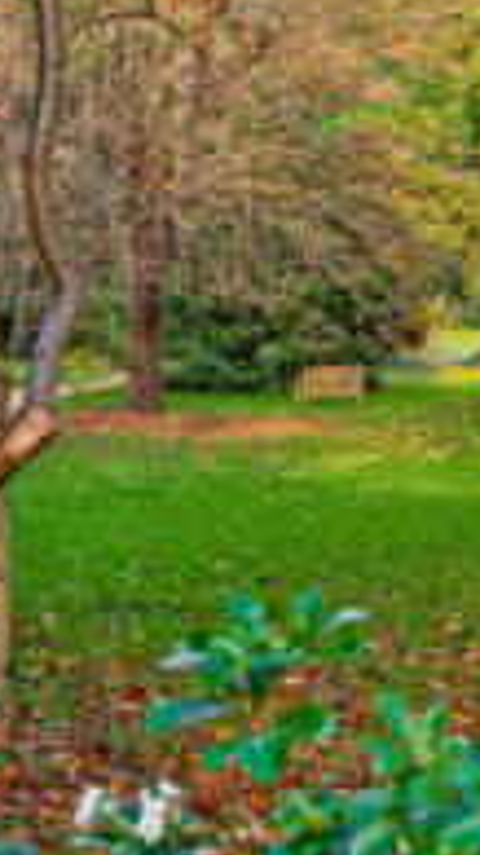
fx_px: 2808
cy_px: 130
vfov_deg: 17.1
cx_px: 636
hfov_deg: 9.6
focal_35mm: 124
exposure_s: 1/60
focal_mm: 35
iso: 250
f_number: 7.1
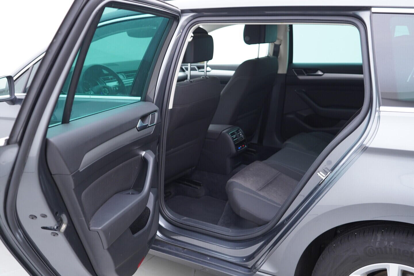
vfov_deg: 36.9
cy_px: 138
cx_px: 207
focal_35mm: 36
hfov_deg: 53.1
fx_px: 414
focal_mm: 24
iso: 200
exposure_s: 1/40
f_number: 2.8
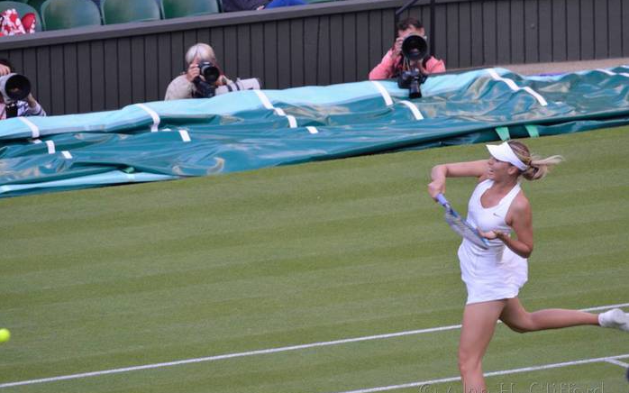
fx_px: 8655
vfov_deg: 2.6
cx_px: 314
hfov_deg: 4.2
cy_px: 204
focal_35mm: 505
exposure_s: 1/800
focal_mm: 330
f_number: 5.3
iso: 1250
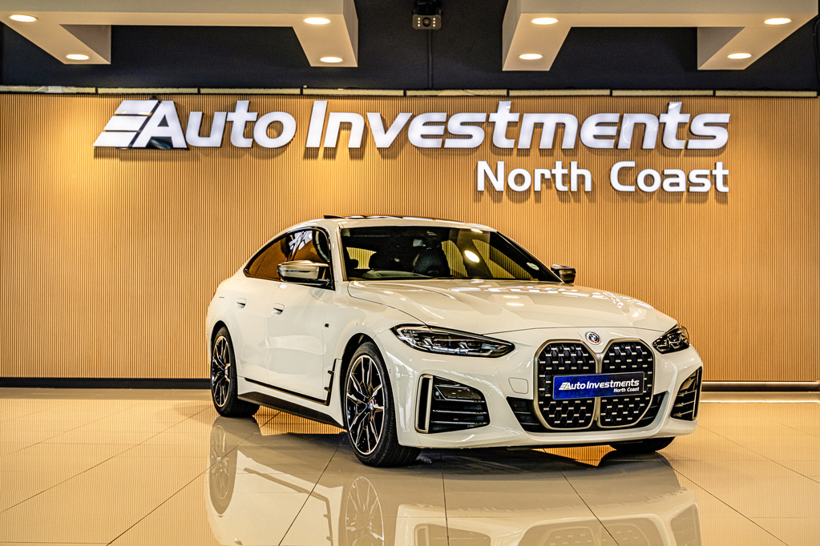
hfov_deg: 38.2
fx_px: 1184
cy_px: 273
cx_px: 410
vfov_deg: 26.0
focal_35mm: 52
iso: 500
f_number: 5.6
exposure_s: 1/125
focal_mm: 52
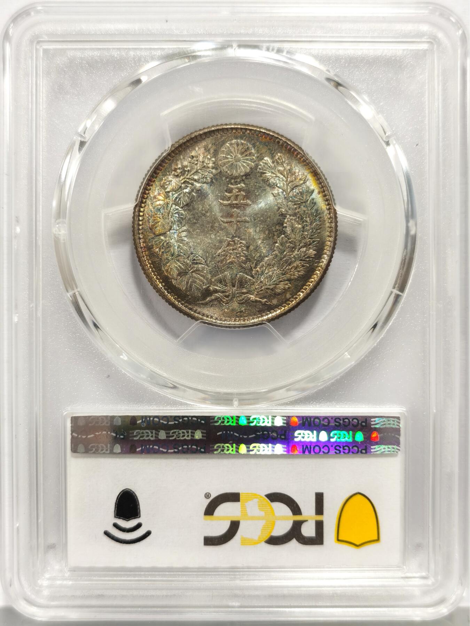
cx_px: 235
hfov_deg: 27.0
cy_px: 313
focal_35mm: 54
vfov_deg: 35.5
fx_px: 978
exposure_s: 1/100
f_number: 16
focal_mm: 5.56
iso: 125
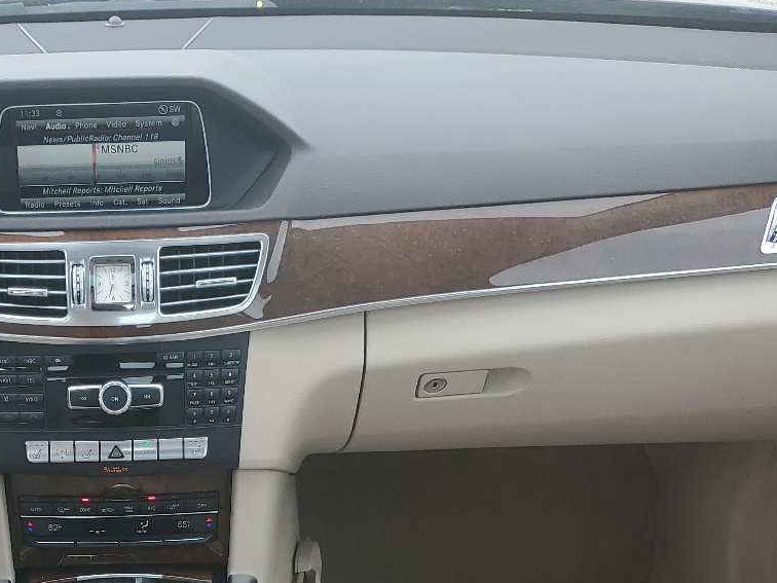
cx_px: 89
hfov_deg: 33.3
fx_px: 1235
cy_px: 606
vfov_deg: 25.1
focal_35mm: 55
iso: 50
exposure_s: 1/169
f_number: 1.5
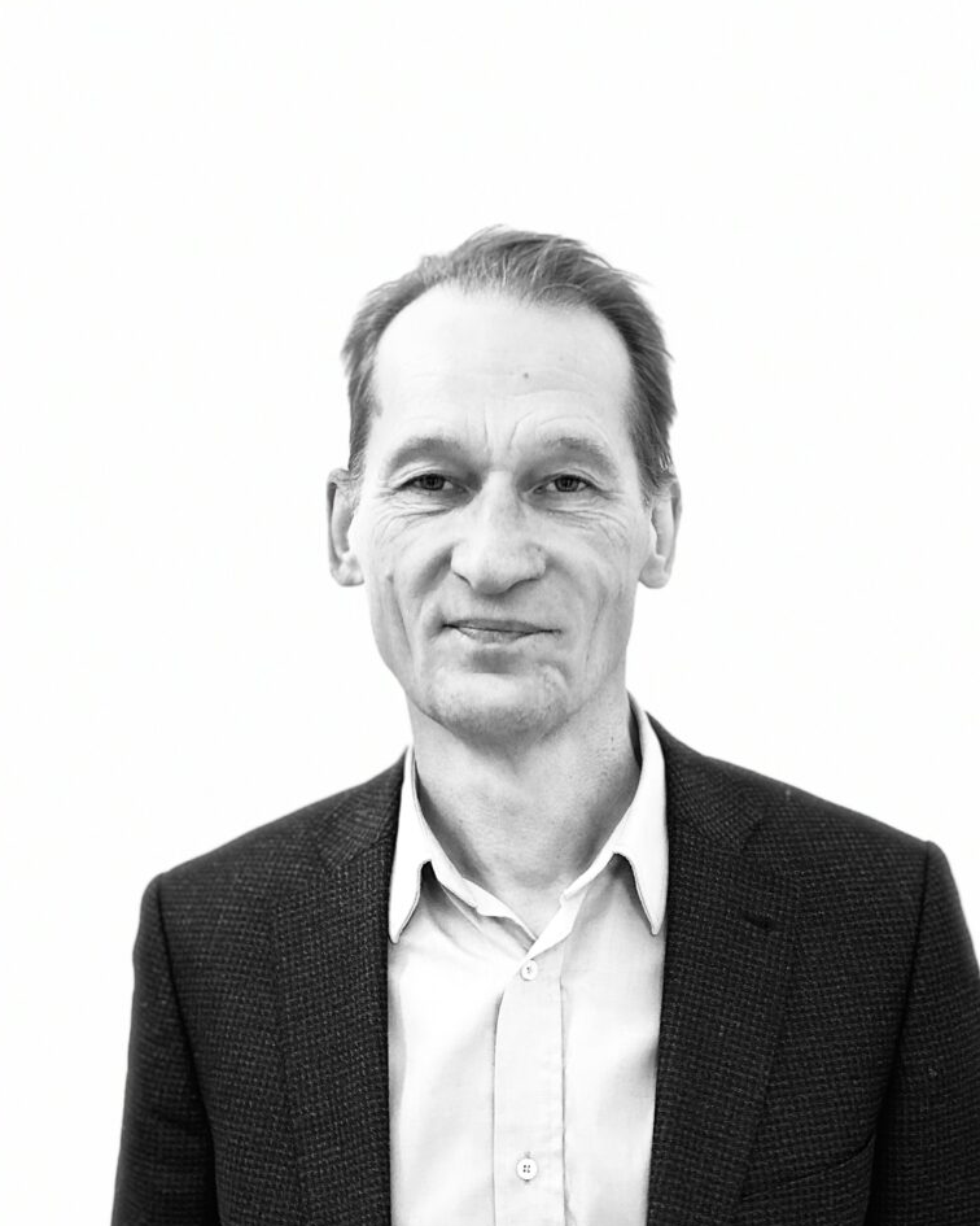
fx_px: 1994
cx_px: 484
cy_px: 651
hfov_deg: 27.6
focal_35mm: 55
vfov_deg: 34.1
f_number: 2
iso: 250
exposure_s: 1/33
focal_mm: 6
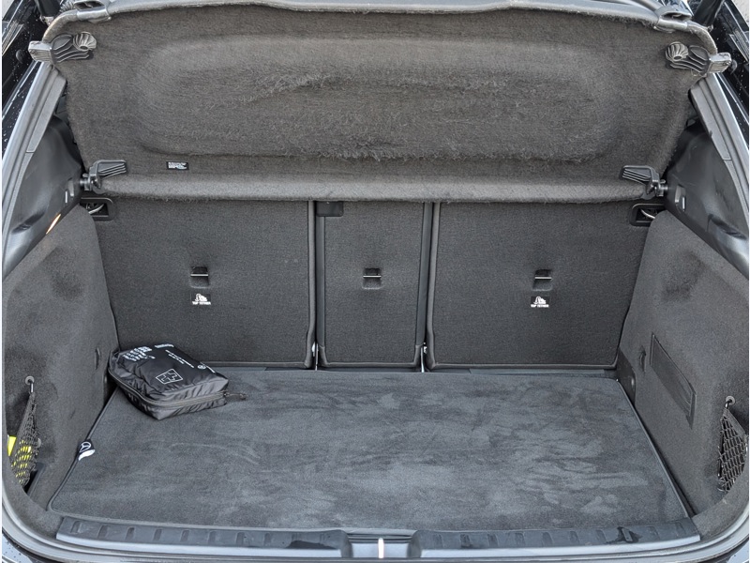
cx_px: 375
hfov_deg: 38.9
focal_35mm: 49
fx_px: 1062
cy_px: 282
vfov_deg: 29.7
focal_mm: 6.9
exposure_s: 1/98
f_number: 1.68
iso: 218
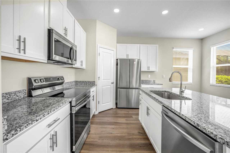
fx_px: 89
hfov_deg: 104.3
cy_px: 76
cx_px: 115
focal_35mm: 14
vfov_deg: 81.1
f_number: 9
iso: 125
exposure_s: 1/5
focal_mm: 14
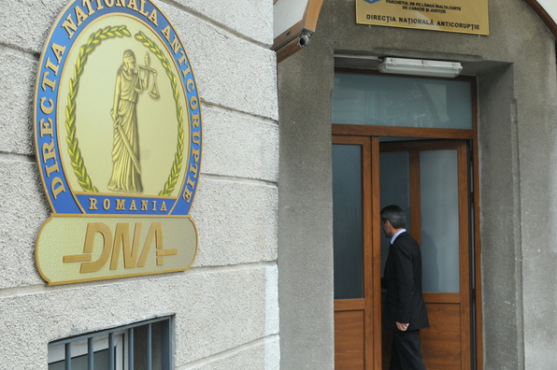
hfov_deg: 41.5
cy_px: 167
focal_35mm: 48
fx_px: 735
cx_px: 276
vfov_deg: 28.2
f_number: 9
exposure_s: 1/125
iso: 400
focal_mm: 27
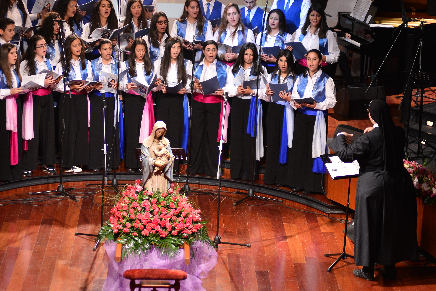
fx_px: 1708
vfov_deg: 9.7
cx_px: 175
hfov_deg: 14.5
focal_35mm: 141
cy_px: 114
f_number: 4
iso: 800
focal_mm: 95
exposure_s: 1/100
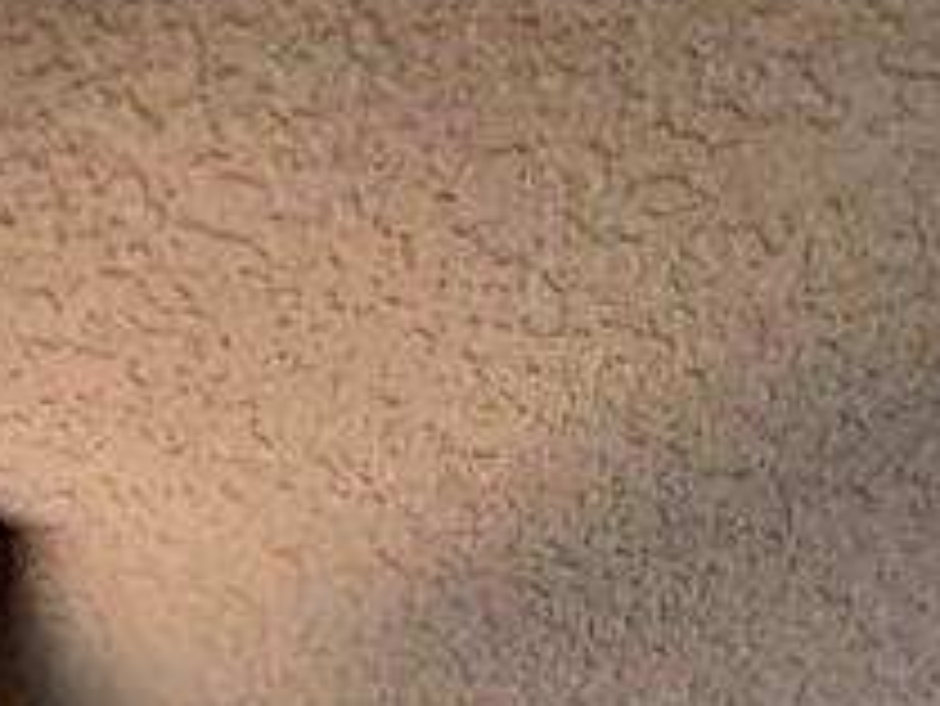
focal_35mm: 107
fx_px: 2907
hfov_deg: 16.7
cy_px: 2667
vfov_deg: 8.5
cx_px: -459
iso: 64
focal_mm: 2.22
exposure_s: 1/120
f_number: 2.2
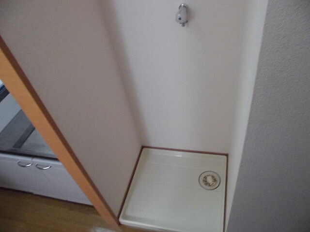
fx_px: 233
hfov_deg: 67.3
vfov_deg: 53.1
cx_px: 155
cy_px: 116
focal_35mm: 26
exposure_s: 1/25
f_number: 3.5
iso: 800
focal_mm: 4.6
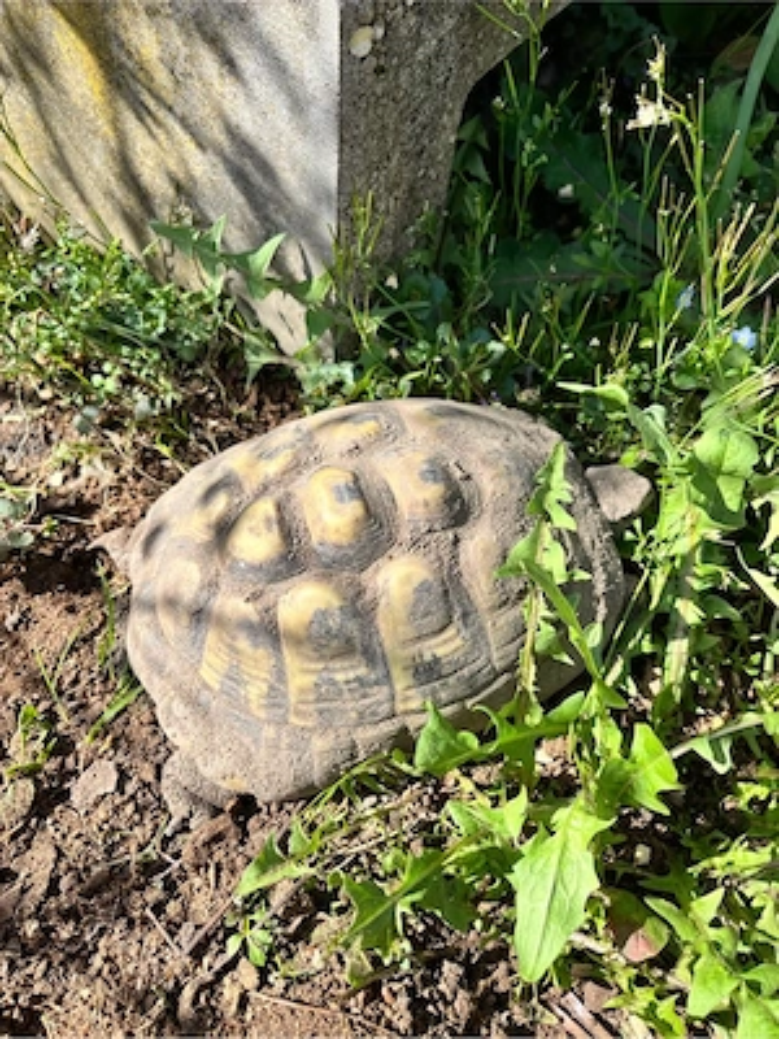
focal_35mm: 26
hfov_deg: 53.1
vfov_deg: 67.3
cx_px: 390
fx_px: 780
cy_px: 520
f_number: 1.6
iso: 50
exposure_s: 1/1279
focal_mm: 5.1
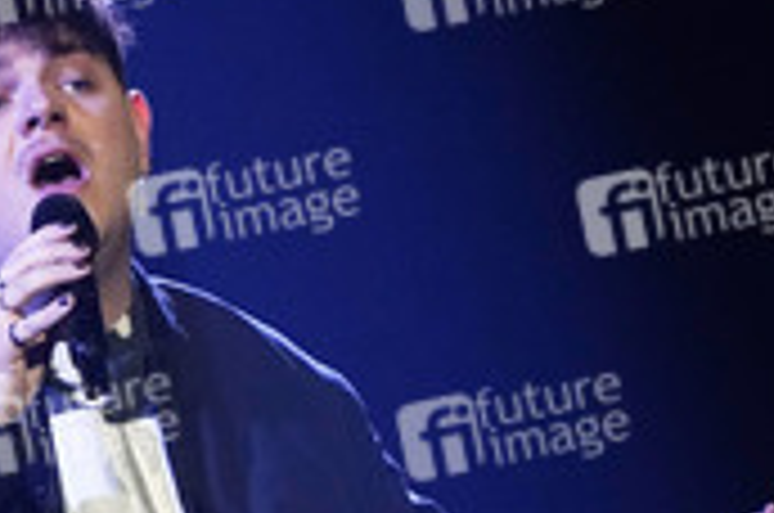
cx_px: 124
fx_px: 33799
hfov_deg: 1.3
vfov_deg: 0.9
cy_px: 540
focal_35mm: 1575
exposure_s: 1/250
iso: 6400
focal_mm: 600
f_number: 6.3
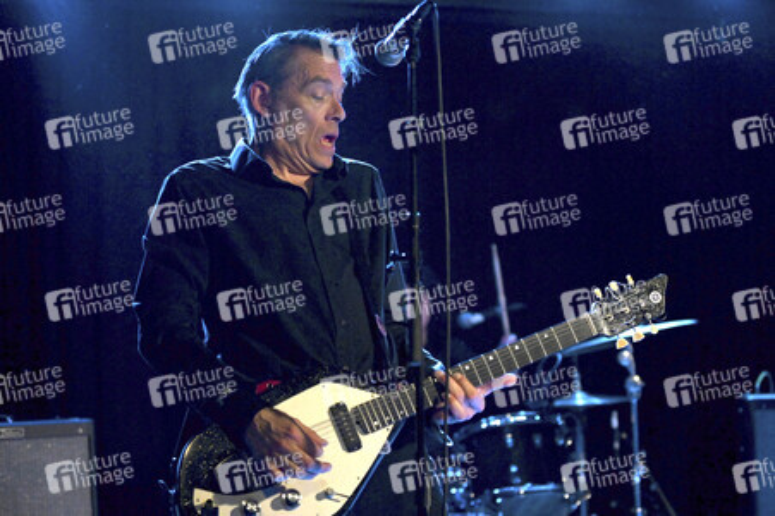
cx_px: 388
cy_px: 258
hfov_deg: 28.9
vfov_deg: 19.4
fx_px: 1506
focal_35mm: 70
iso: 6400
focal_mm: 70
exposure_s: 1/250
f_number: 2.8
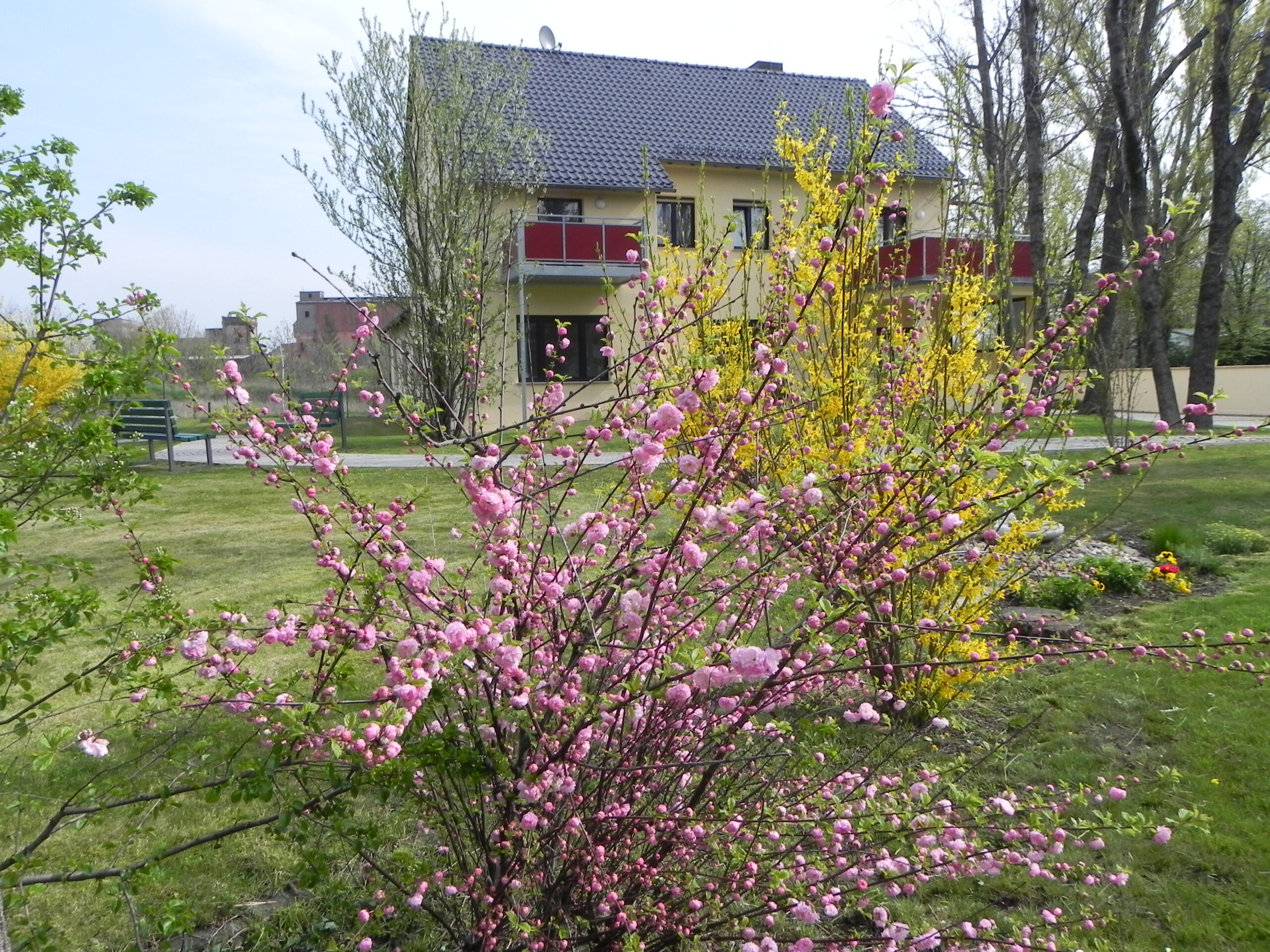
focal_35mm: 26
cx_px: 635
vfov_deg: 53.1
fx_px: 954
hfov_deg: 67.3
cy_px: 476
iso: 160
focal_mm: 4.6
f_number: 7.1
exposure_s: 1/307
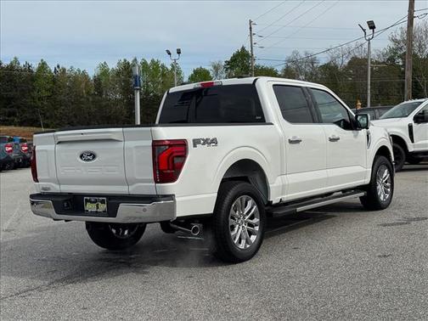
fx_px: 593
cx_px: 214
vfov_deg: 30.3
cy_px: 160
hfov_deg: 39.7
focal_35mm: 48
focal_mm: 6.76
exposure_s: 1/6410
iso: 64
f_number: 1.78
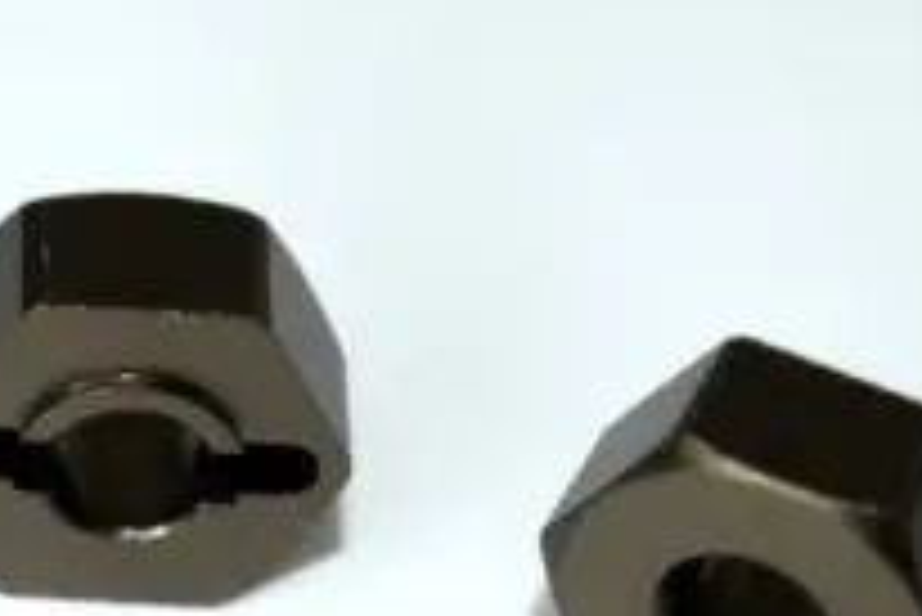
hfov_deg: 9.2
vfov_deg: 6.2
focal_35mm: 220
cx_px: -184
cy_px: 600
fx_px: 5638
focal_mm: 50
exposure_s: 1/80
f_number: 8
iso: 100
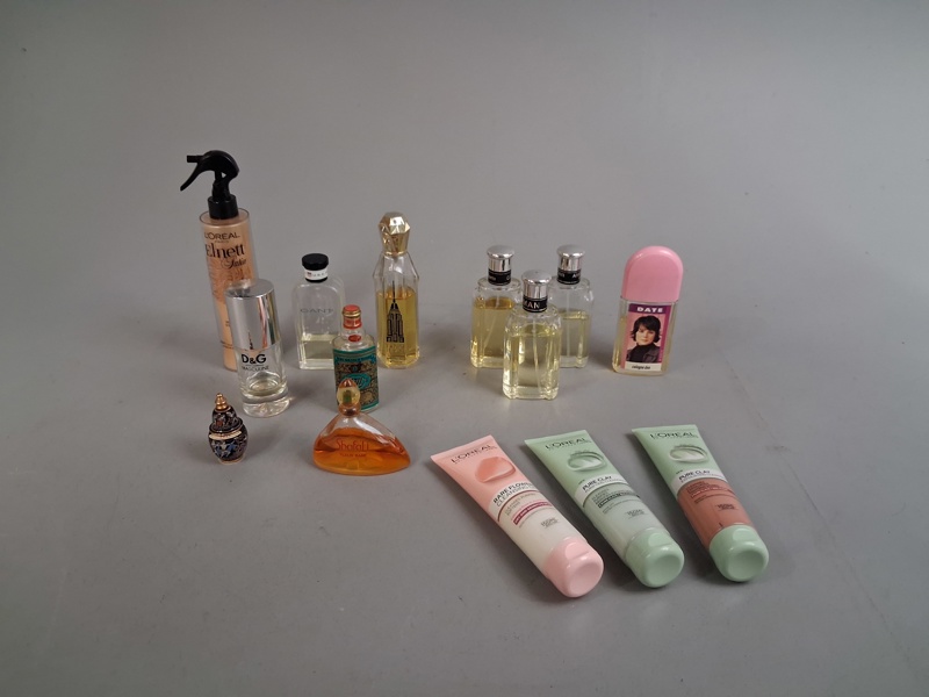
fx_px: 725
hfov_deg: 65.3
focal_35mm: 27
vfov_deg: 51.4
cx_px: 464
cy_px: 348
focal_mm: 4
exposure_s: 1/100
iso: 400
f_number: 1.8
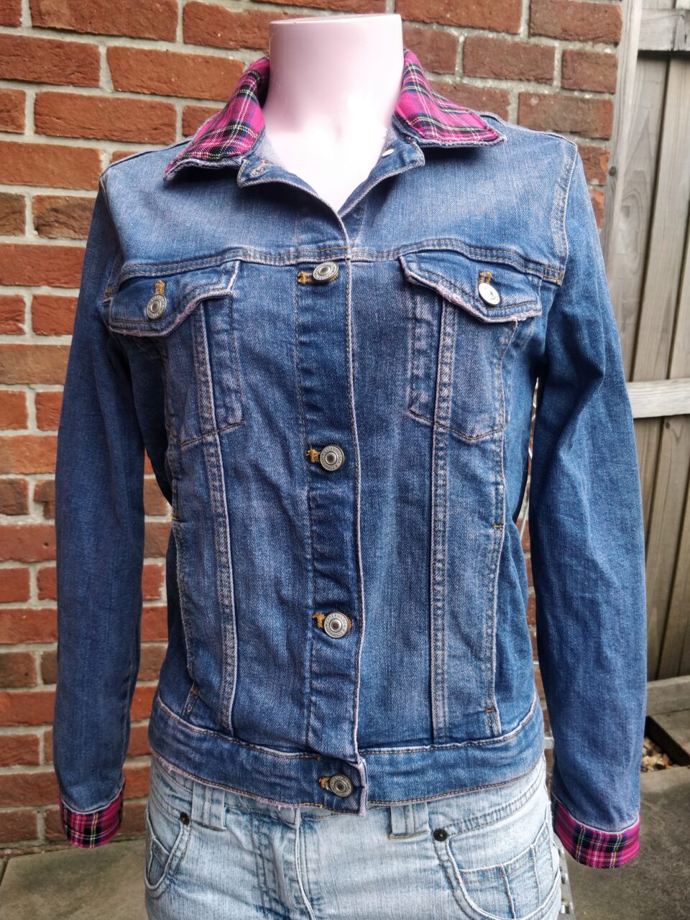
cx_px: 348
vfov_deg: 69.4
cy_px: 458
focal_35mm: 25
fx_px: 664
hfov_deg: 54.9
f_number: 1.7
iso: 125
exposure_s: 1/288
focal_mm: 4.1
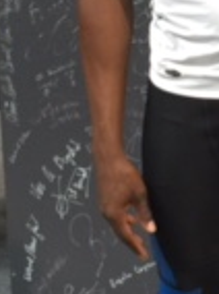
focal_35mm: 131
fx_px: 1108
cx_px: 256
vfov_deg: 14.9
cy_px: 21
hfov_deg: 11.1
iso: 64
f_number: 2.2
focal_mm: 4.15
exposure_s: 1/15
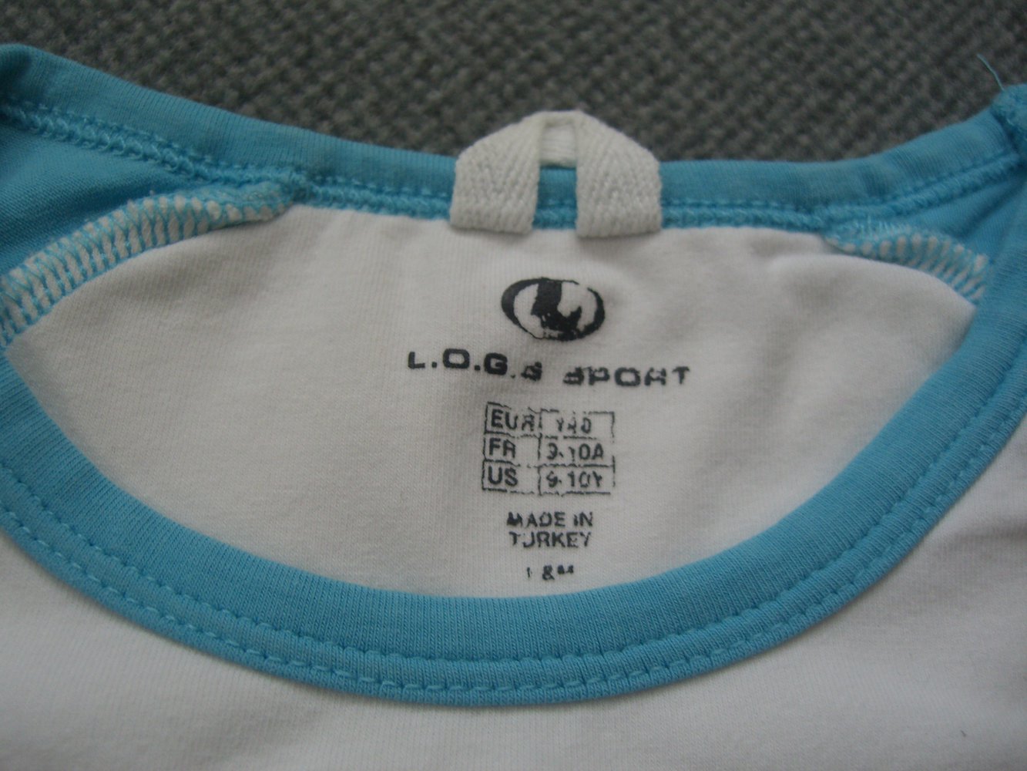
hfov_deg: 49.0
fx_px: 1127
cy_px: 386
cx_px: 514
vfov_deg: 37.7
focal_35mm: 38
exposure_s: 1/40
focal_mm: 7.9
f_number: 2.8
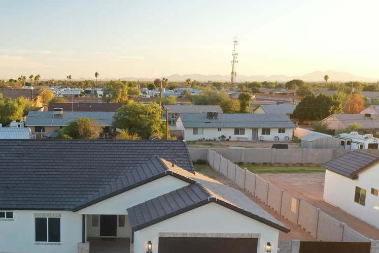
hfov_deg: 39.4
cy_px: 181
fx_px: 505
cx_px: 74
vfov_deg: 27.8
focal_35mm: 48
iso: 100
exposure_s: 1/60
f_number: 3.5
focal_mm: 10.26
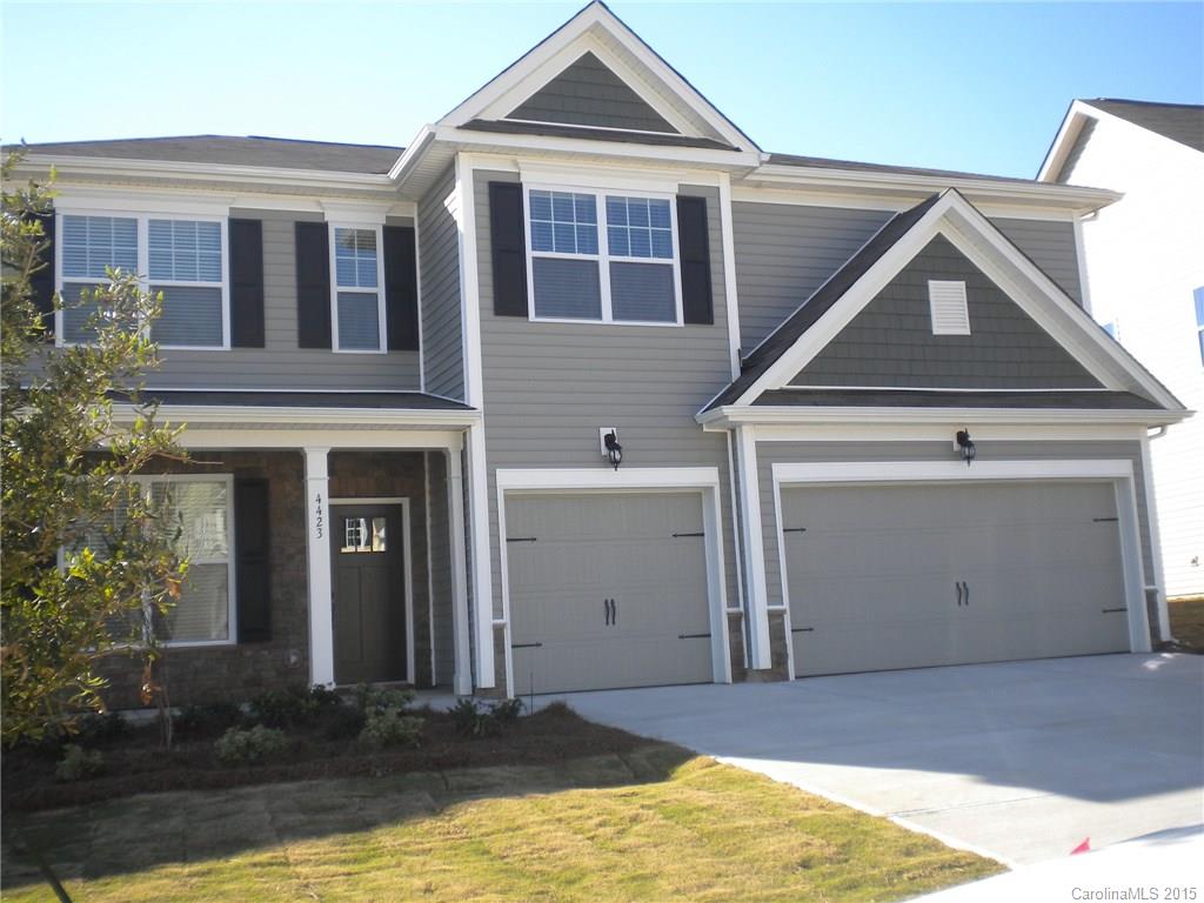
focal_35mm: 41
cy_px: 452
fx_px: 1426
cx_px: 602
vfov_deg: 35.1
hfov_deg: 45.8
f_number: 4.9
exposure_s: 1/204
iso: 80
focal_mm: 7.4
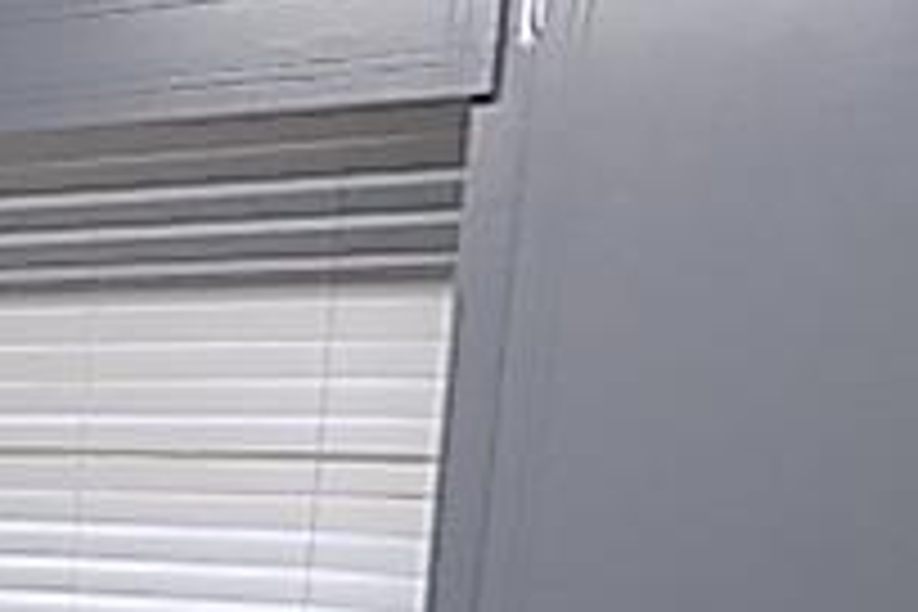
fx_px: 1912
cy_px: 850
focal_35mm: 75
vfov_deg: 16.9
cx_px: -513
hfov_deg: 21.8
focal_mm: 4
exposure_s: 1/30
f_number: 3.1
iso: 200
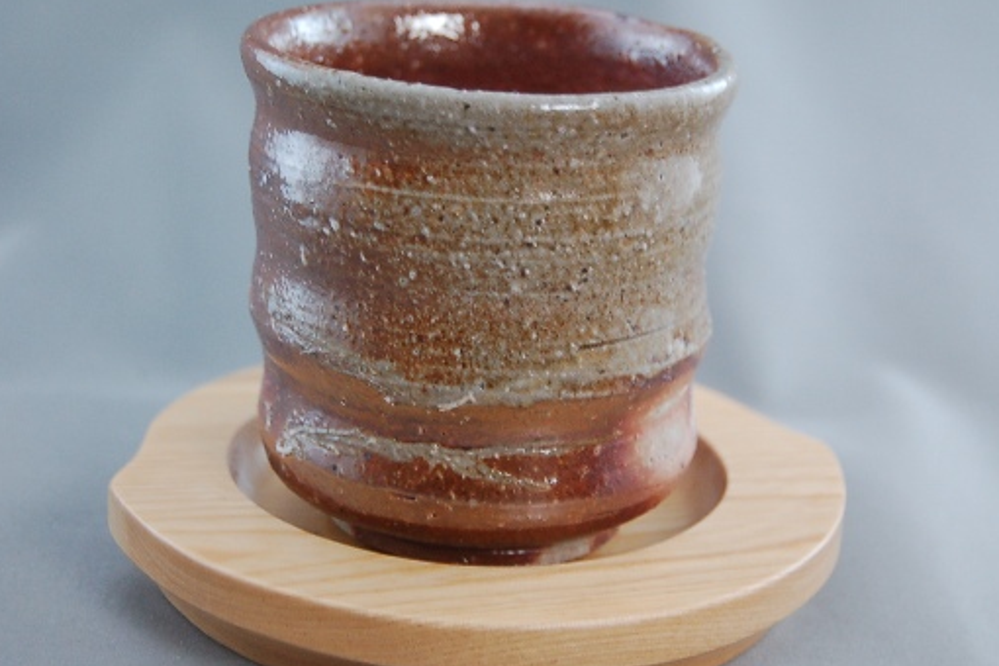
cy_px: 306
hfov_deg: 25.7
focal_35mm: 79
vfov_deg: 17.3
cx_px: 488
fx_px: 2192
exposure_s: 1/30
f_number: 5.3
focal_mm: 42
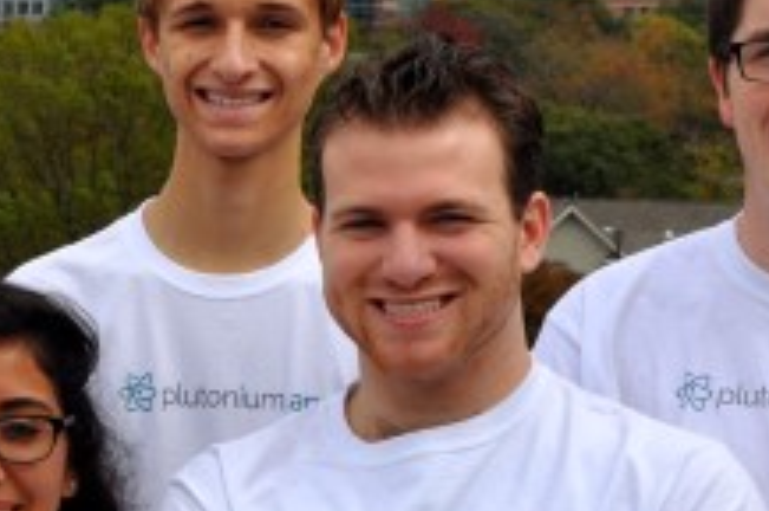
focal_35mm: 155
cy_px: 218
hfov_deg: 12.9
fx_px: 3306
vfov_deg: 8.8
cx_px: -163
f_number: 9
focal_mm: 32
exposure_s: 1/320
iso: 200
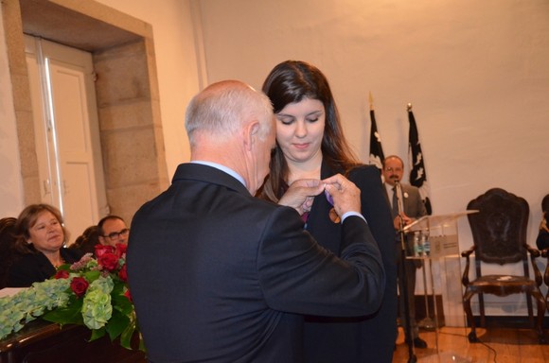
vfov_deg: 31.7
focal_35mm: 42
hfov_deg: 46.5
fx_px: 639
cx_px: 274
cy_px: 182
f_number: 4
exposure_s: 1/60
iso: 3200
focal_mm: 28
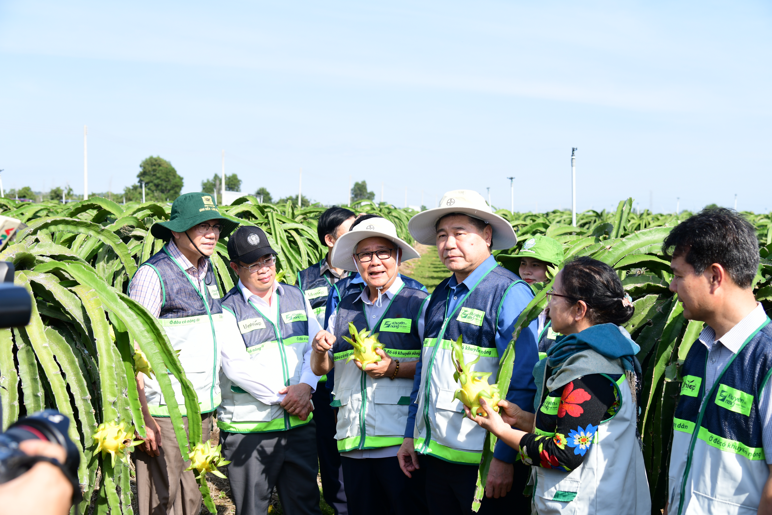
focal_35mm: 48
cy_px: 258
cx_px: 386
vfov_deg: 28.1
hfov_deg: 41.1
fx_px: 1029
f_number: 5.6
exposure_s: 1/500
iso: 200
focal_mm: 48
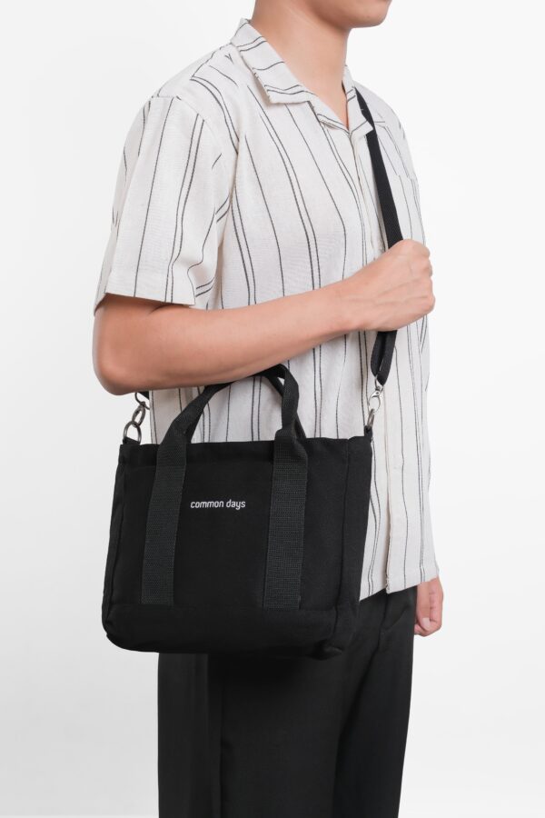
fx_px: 1135
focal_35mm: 50
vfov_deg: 39.6
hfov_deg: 27.0
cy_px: 409
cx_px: 272
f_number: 8
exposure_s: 1/160
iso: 250
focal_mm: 33
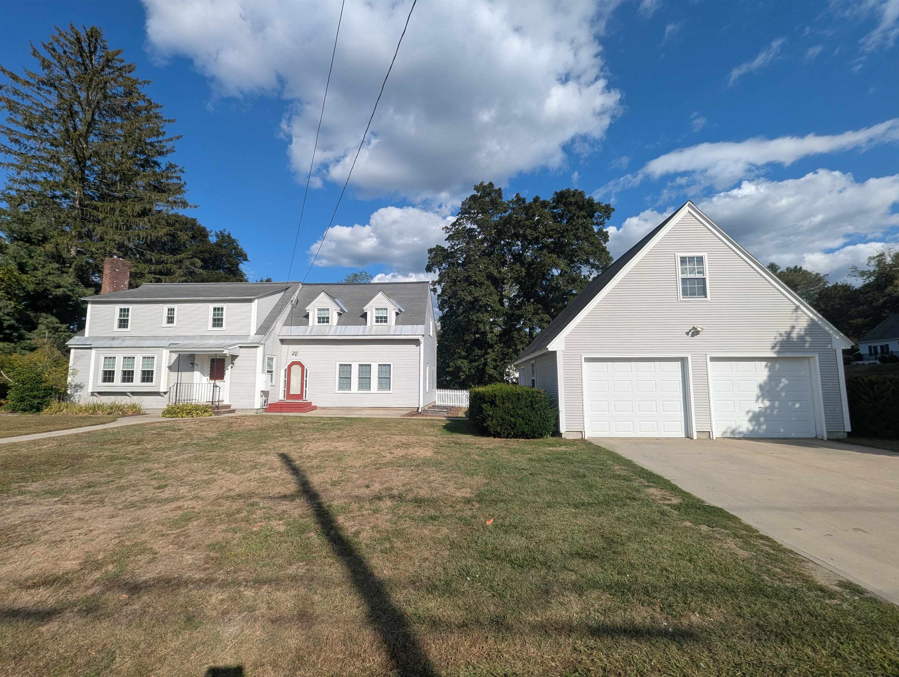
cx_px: 450
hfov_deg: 106.1
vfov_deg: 90.1
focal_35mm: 13
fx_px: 338
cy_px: 338
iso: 48
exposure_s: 1/2564
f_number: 2.2
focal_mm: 1.95
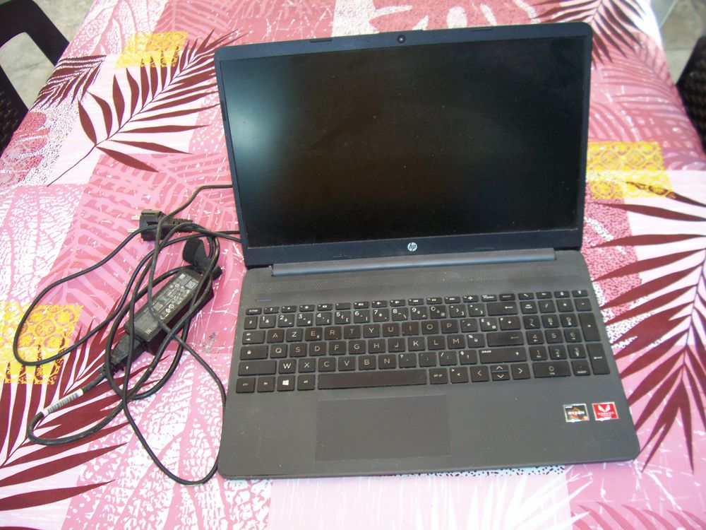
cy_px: 265
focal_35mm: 34
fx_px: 693
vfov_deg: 41.8
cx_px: 353
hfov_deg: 54.0
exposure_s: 1/64
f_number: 2.7
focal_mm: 5.6
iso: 80
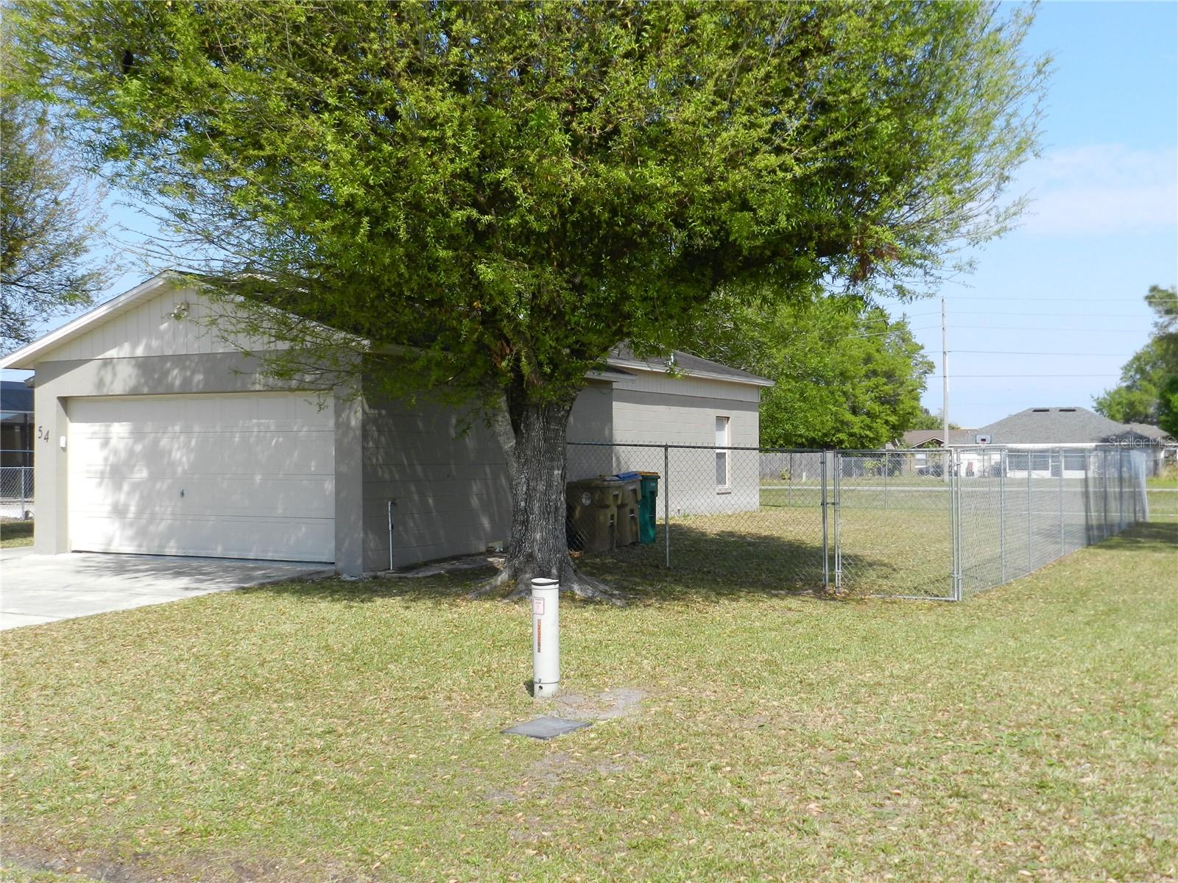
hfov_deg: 49.0
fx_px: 1293
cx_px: 589
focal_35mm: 38
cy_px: 442
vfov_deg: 37.7
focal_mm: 6.7
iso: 160
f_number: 4
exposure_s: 1/800
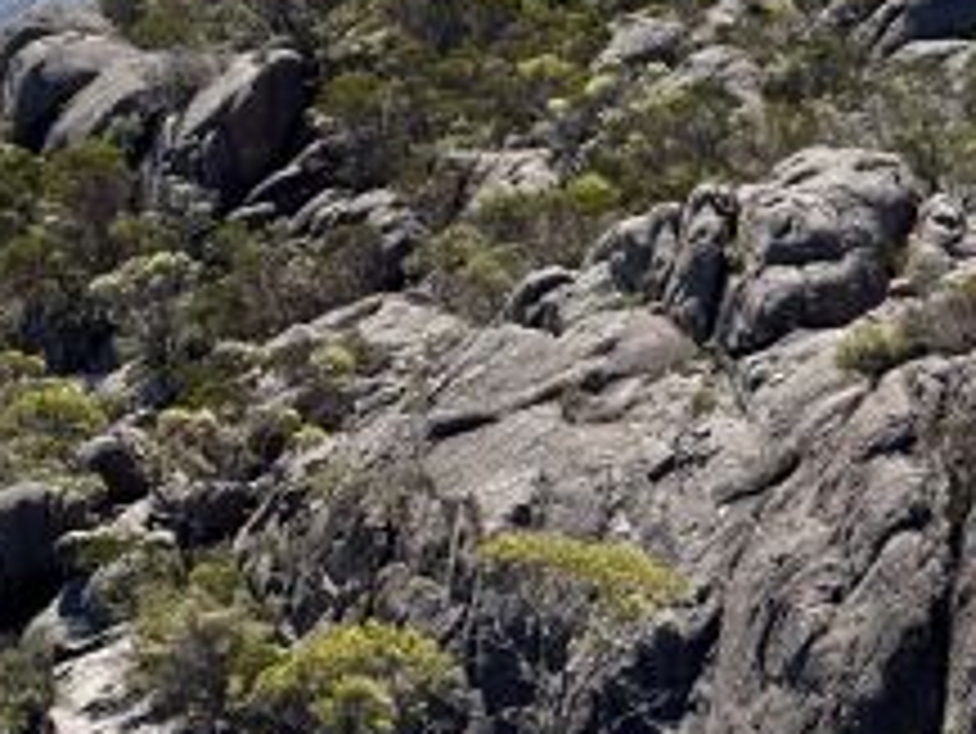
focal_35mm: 213
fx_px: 6009
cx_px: 603
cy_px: 9
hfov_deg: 9.3
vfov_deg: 7.0
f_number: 2.8
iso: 32
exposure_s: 1/1193
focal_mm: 9
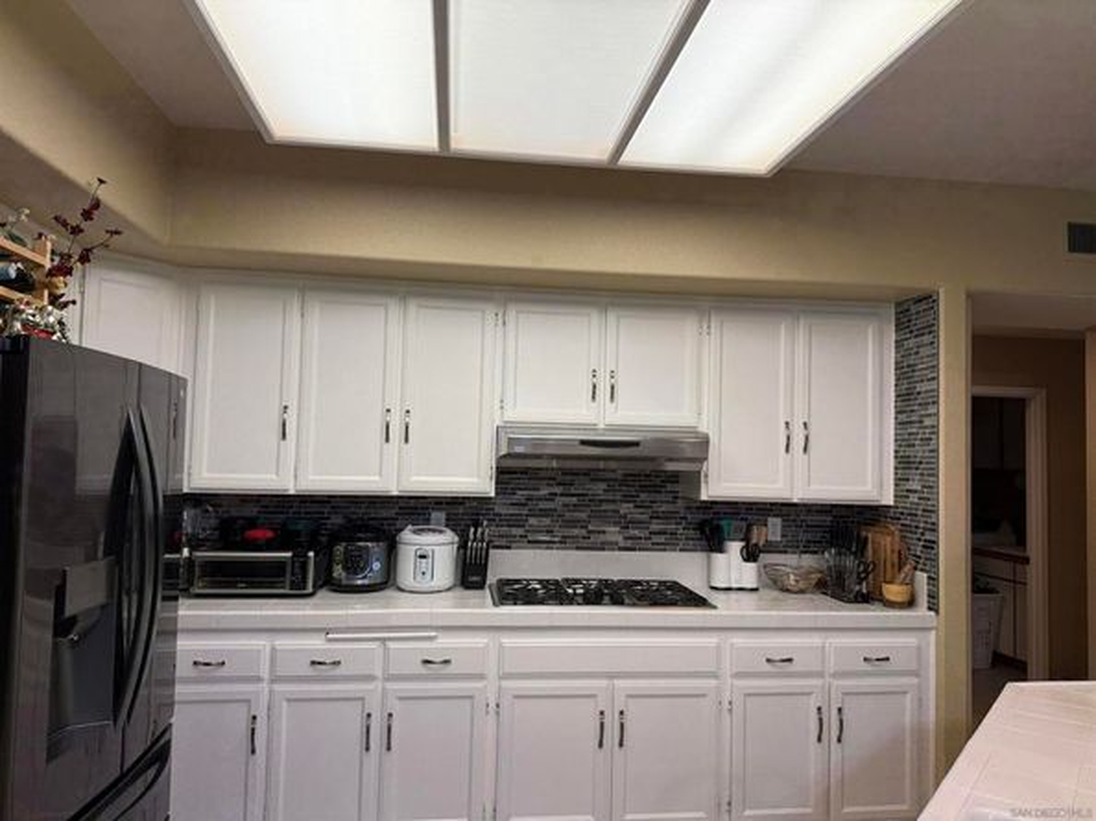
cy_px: 410
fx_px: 760
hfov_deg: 71.6
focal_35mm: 24
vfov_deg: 56.8
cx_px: 548
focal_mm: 6.76
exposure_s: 1/126
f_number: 1.78
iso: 160
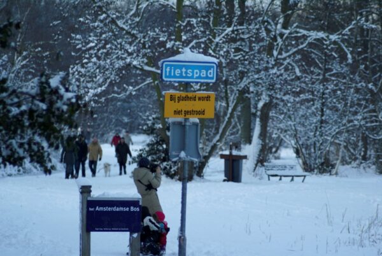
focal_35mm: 195
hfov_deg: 10.5
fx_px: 2072
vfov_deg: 7.1
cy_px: 128
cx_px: 191
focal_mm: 130
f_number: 4
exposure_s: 1/160
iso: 400
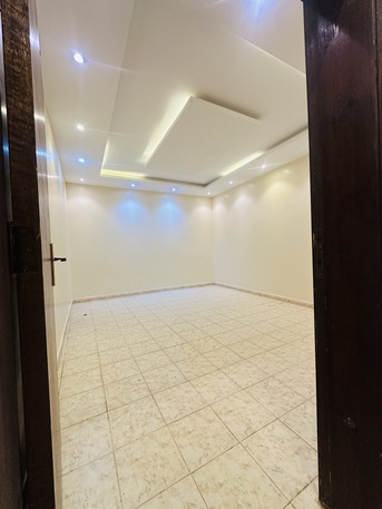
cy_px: 254
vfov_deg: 102.0
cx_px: 191
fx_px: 206
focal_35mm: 14
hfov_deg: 85.7
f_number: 2.2
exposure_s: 1/120
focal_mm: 2.22
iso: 160
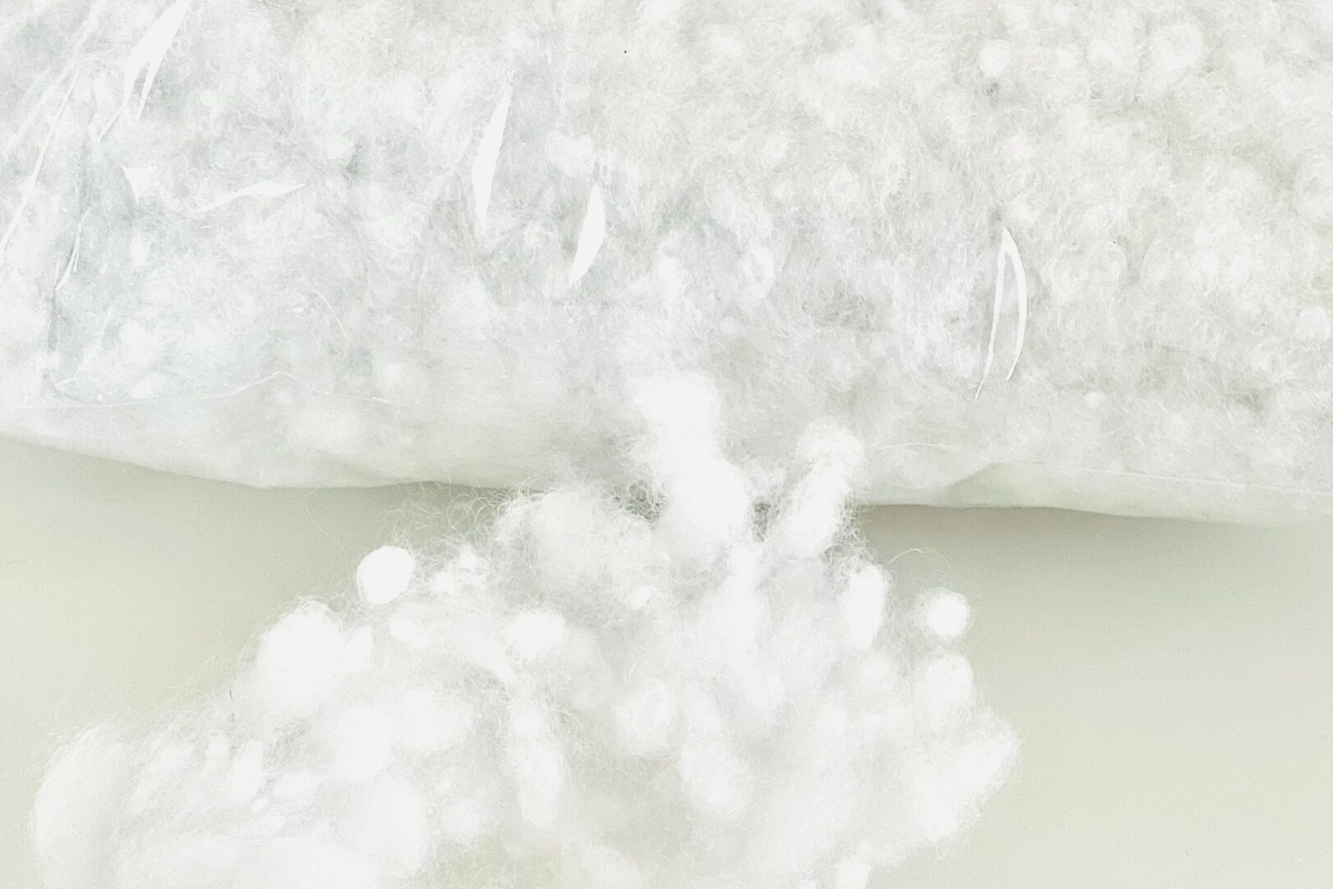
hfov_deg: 16.3
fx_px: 4666
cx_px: 781
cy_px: 374
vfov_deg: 10.9
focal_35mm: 126
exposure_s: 1/121
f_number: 2.8
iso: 100
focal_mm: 9
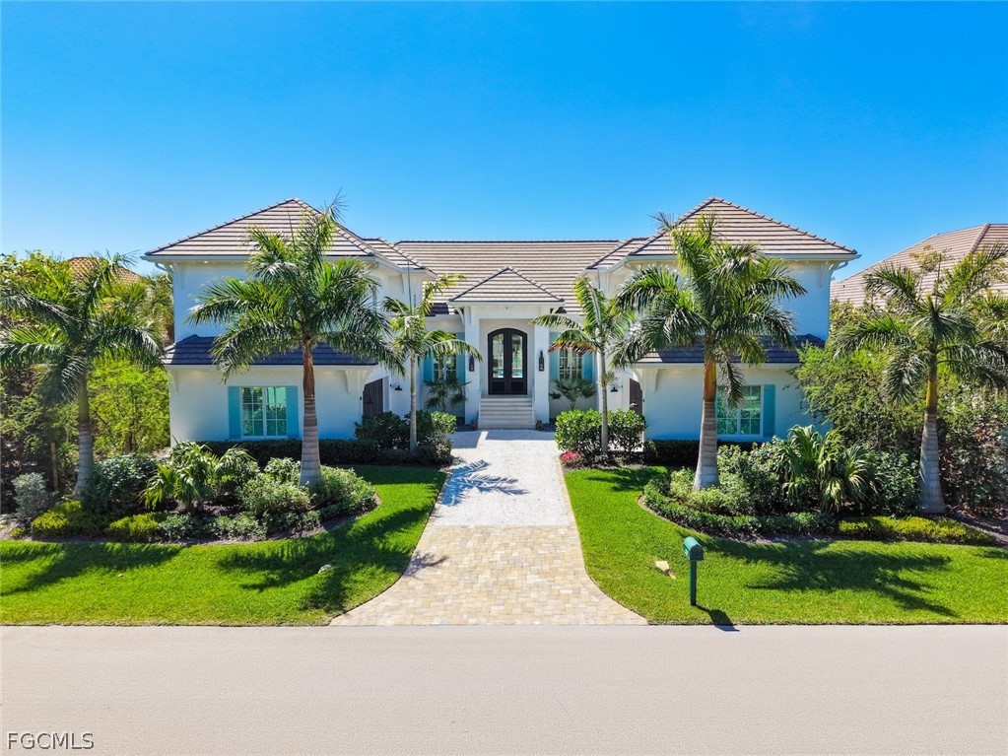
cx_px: 504
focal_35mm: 24
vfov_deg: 56.8
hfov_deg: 71.6
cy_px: 378
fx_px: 699
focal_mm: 8.67
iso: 300
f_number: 1.8
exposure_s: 1/6000
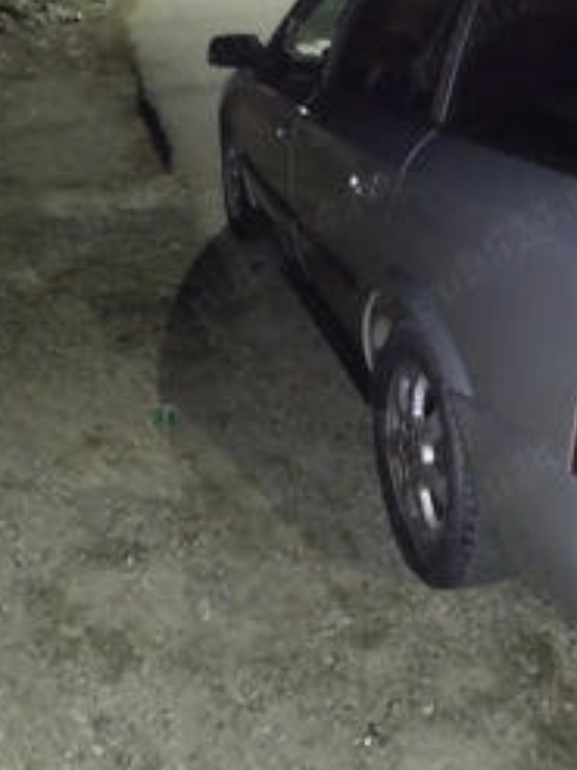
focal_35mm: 47
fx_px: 1045
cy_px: 296
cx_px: 399
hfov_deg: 30.6
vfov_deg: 40.2
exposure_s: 1/12.5
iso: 3667
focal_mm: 4.75
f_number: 1.8
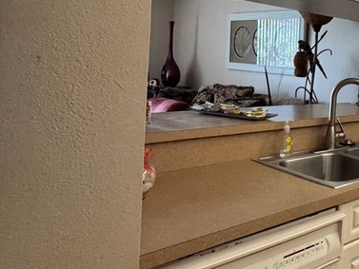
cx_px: 412
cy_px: 74
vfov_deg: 37.0
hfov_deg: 38.6
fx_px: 394
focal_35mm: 38
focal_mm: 2.22
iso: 160
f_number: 2.2
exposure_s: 1/60
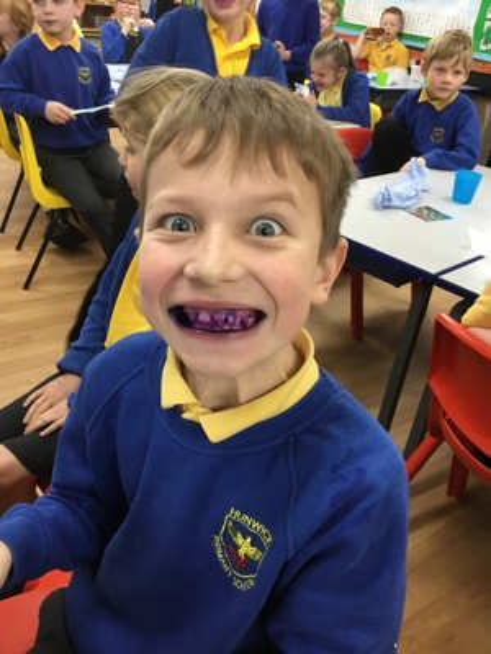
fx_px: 586
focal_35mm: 31
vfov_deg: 58.4
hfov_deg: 45.4
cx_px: 246
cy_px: 327
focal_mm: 3.3
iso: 100
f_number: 2.4
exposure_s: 1/33
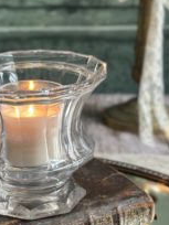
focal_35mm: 94
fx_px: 612
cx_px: 36
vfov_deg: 20.9
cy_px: 99
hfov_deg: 15.6
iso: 320
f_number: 1.78
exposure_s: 1/60
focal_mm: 6.86
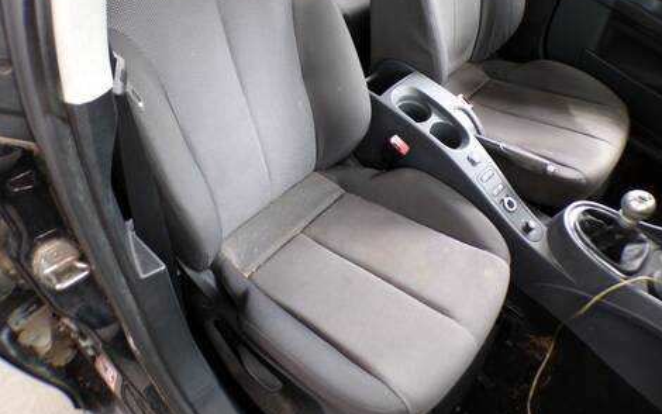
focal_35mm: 26
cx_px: 327
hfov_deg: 70.4
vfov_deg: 47.4
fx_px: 469
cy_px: 166
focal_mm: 4.3
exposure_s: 1/34
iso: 197
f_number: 3
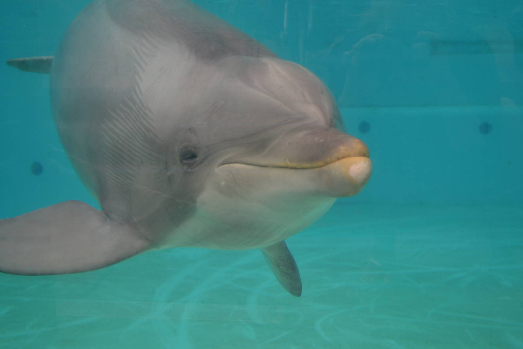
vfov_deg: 21.6
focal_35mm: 63
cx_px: 262
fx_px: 915
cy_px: 174
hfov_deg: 31.9
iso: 400
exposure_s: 1/1000
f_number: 5.3
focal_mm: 42
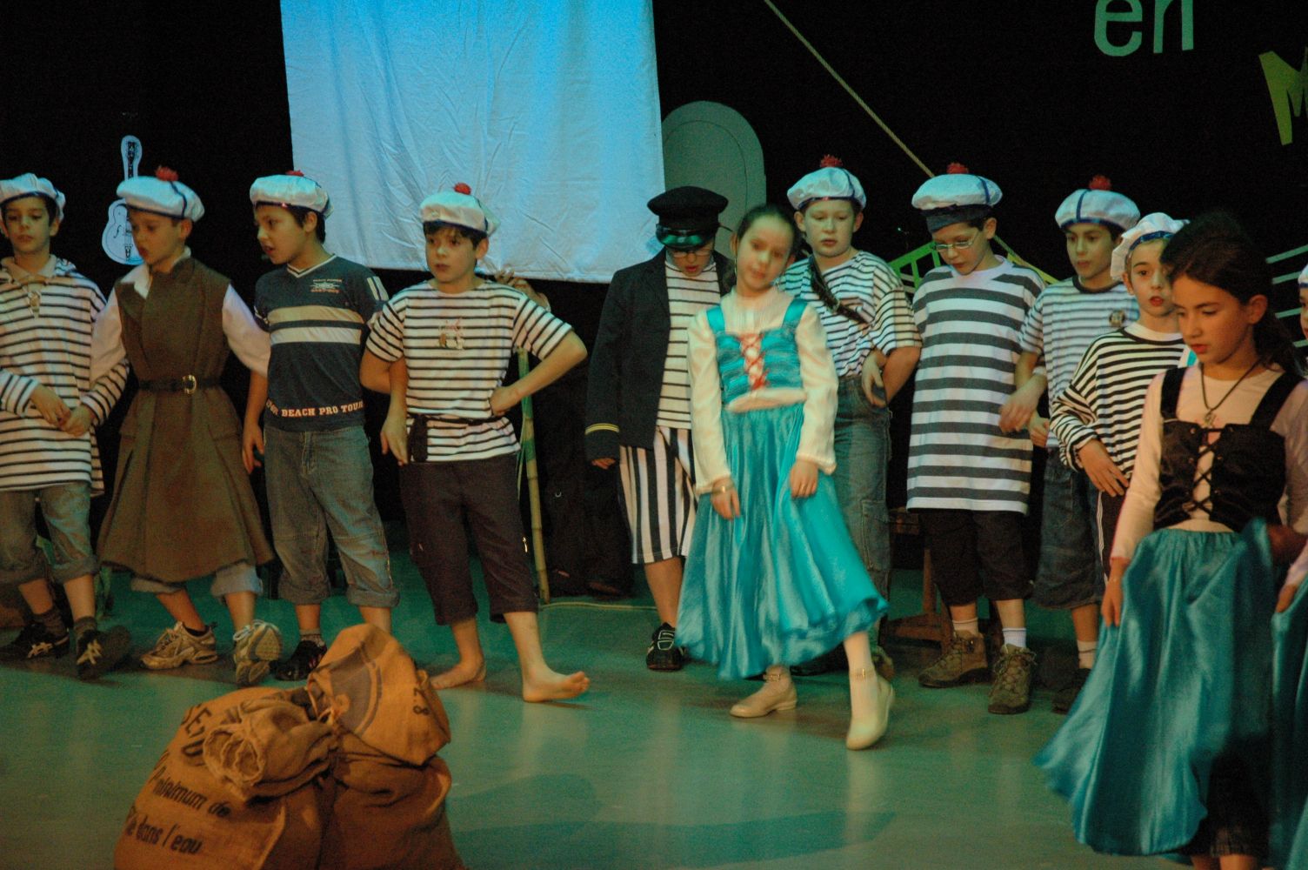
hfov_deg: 21.9
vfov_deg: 14.7
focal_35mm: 93
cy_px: 435
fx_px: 3376
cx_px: 654
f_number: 4.5
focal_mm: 62
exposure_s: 1/30
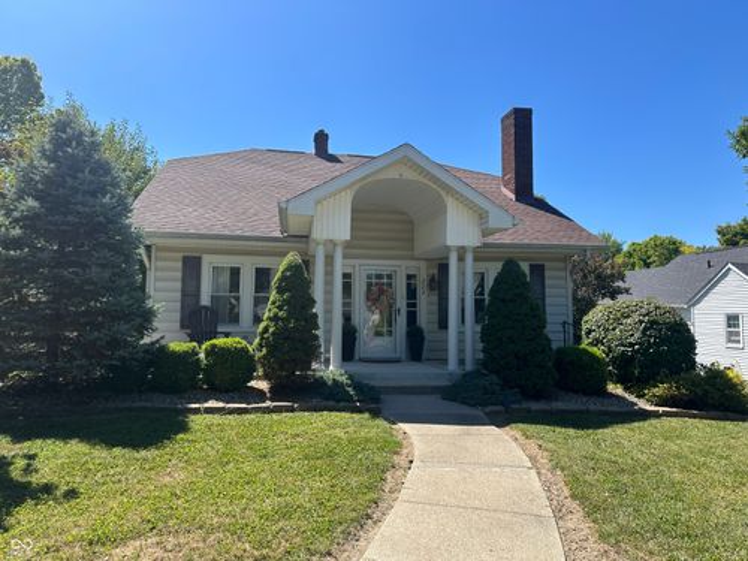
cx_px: 374
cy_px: 280
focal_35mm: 24
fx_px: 519
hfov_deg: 71.6
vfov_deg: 56.8
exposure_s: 1/2732
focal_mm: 6.86
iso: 80
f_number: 1.78
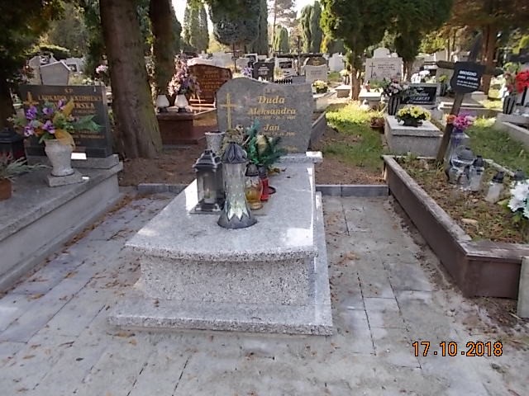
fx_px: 397
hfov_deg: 67.3
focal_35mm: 26
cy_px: 198
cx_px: 264
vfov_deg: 53.1
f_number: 3.2
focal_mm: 4.6
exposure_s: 1/160
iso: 80
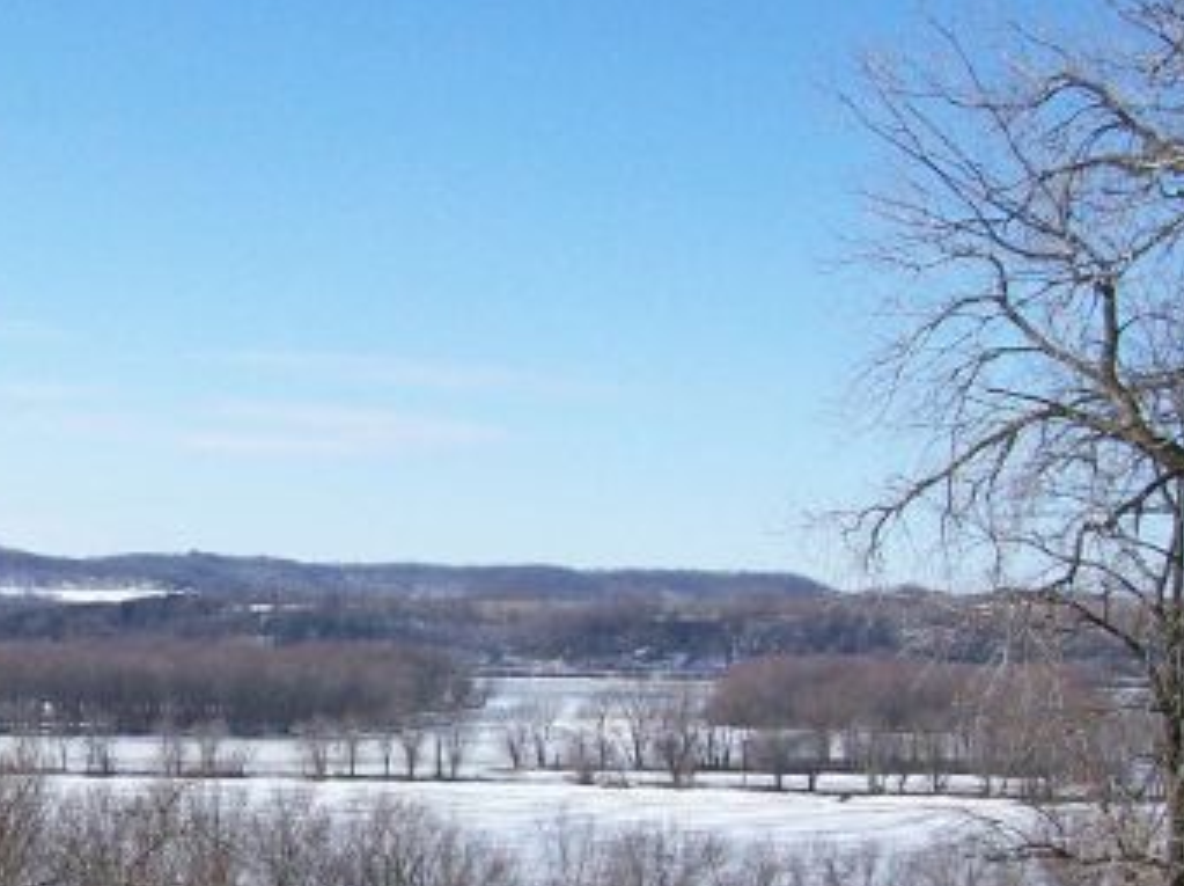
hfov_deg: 24.0
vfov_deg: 18.8
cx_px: 10
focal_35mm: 78
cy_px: 624
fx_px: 2665
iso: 80
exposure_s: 1/652
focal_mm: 6
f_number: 4.8
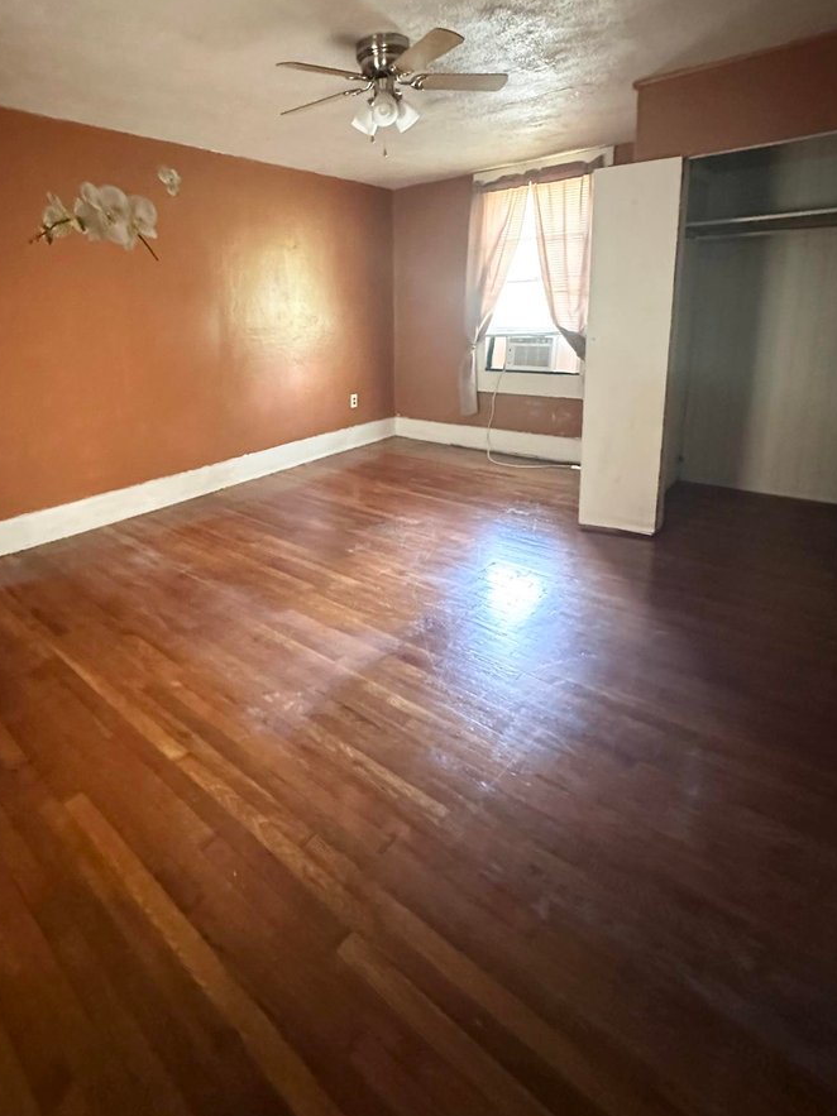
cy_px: 427
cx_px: 317
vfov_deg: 86.2
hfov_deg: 70.5
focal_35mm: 18
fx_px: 580
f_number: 2.2
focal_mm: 2.22
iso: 1250
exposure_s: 1/41
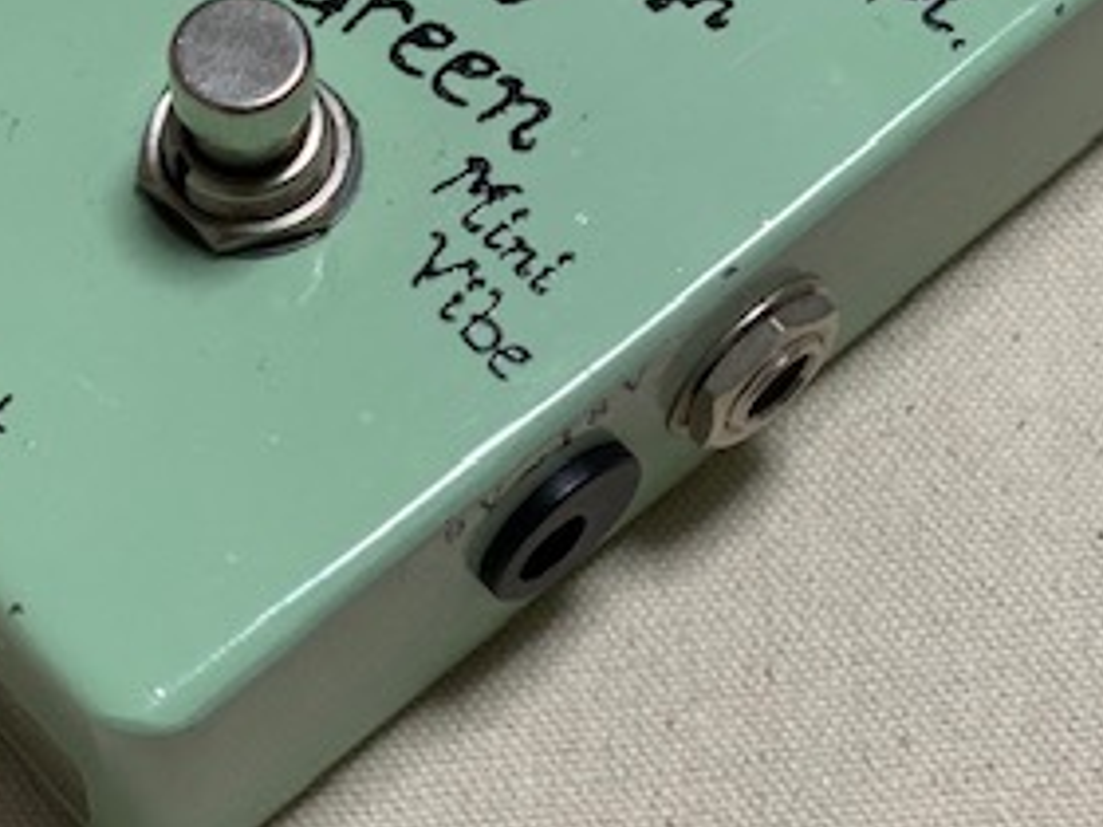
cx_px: 508
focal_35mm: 119
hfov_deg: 16.5
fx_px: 3792
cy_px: 142
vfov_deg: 12.4
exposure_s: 1/100
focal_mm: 6
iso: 125
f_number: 2
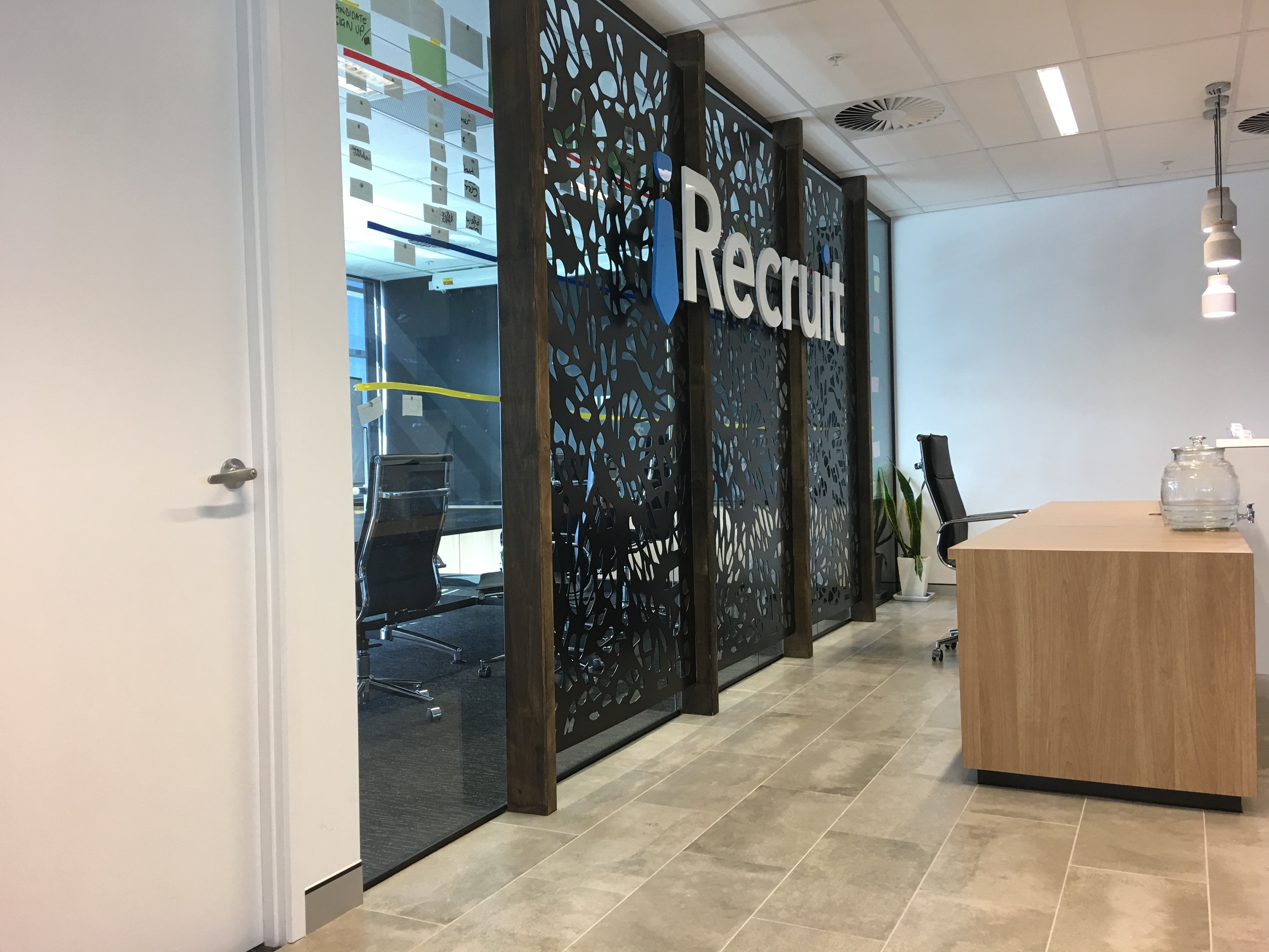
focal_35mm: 29
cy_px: 476
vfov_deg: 48.2
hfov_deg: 61.7
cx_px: 634
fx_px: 1063
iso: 40
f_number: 2.2
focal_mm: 4.15
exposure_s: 1/17
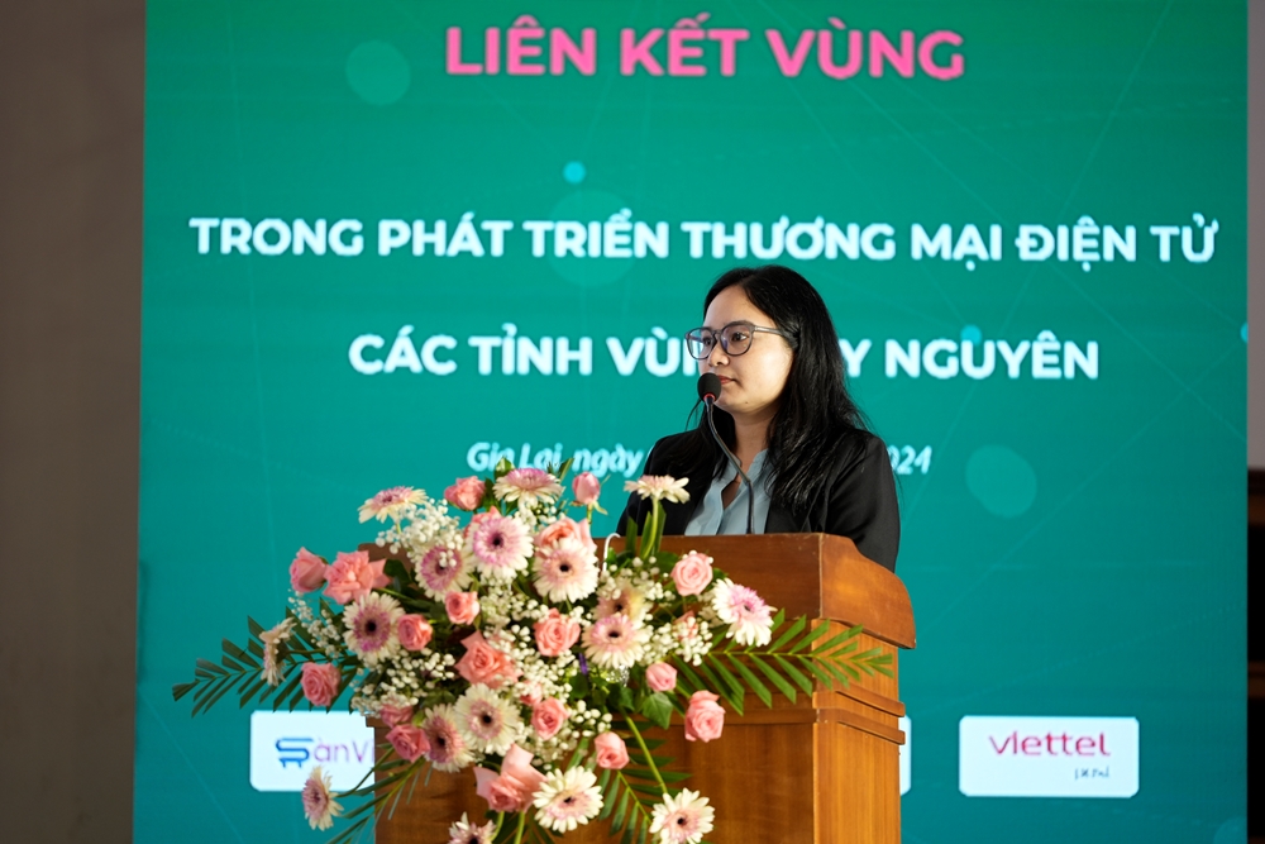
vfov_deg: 7.6
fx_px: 6325
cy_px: 422
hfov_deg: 11.4
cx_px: 632
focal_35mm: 180
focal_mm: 180
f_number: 3.2
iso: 500
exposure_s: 1/160
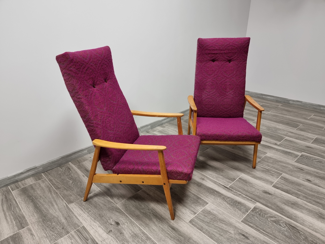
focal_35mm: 24
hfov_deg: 71.6
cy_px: 122
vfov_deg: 56.8
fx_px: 225
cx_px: 162
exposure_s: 1/50
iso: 250
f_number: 1.8
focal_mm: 6.7
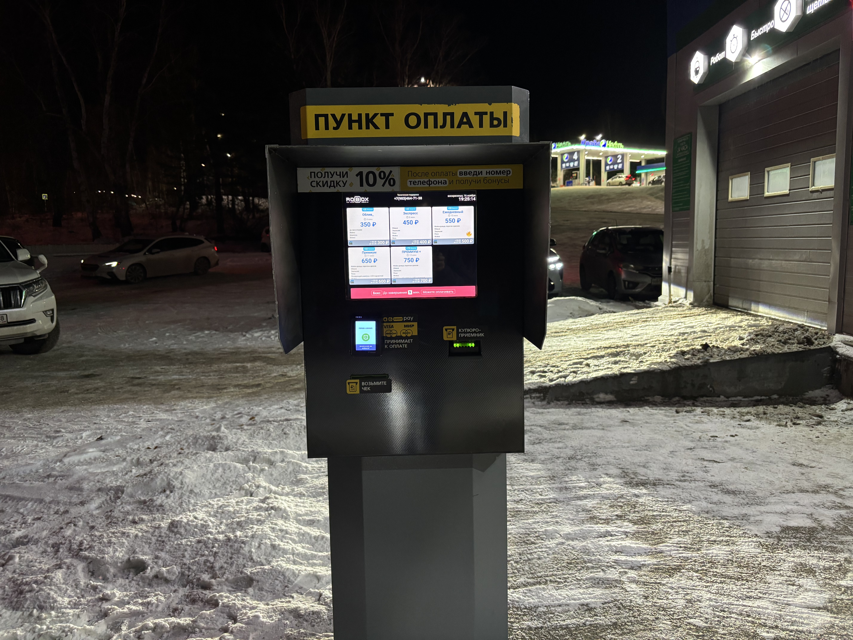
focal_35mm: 26
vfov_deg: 53.1
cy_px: 320
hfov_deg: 67.3
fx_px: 641
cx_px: 426
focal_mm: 5.96
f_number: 1.6
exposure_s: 1/50
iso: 200
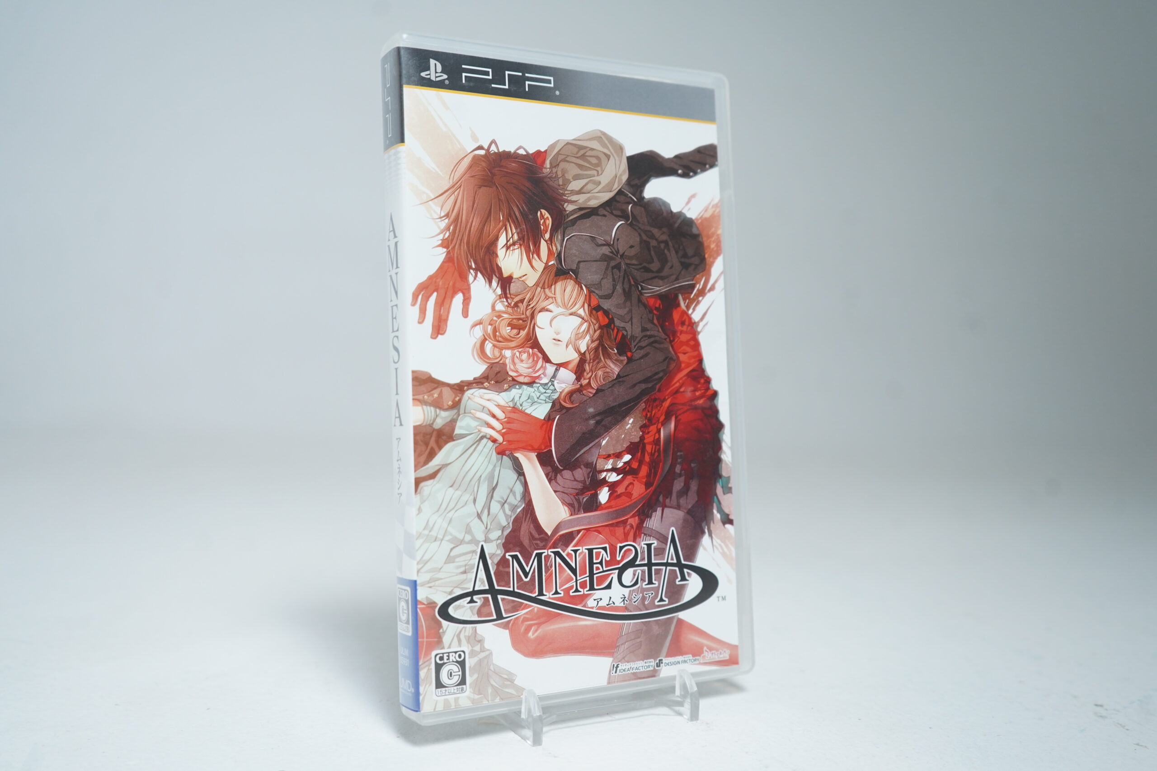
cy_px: 386
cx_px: 578
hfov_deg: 55.8
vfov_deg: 38.9
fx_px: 1093
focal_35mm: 34
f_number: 5
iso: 1000
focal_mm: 34
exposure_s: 1/40
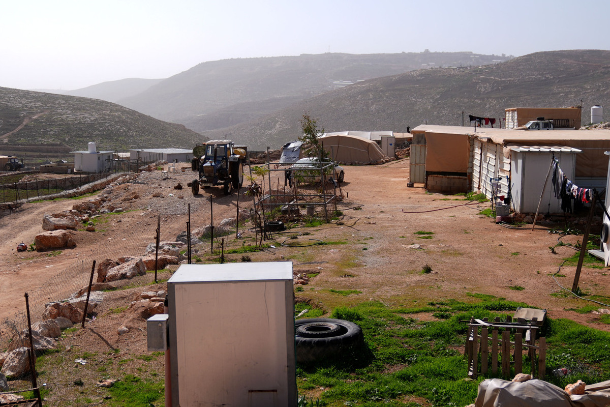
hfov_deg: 41.1
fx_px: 813
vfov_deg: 28.1
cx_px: 305
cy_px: 204
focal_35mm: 48
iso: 200
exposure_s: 1/5000
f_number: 2.8
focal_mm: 32
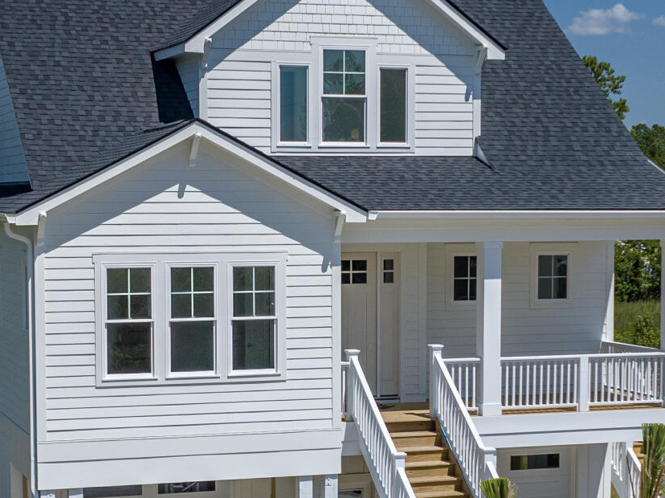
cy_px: 341
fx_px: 1670
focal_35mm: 87
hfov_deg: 22.5
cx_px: 313
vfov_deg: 16.9
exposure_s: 1/800
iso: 100
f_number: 4
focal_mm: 12.29
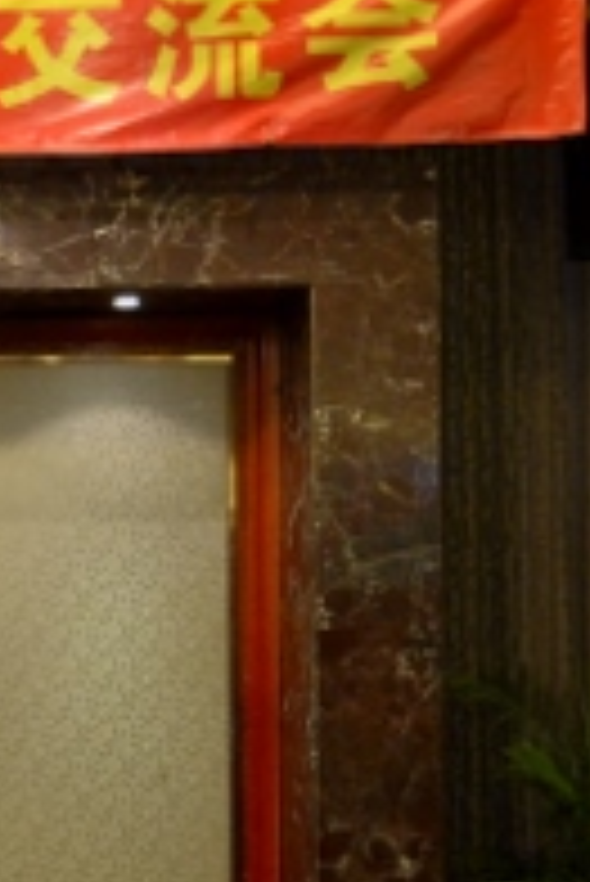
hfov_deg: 11.0
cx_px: -554
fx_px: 2810
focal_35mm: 115
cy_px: 650
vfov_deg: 17.8
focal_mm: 25
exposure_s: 1/30
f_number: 4
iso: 900
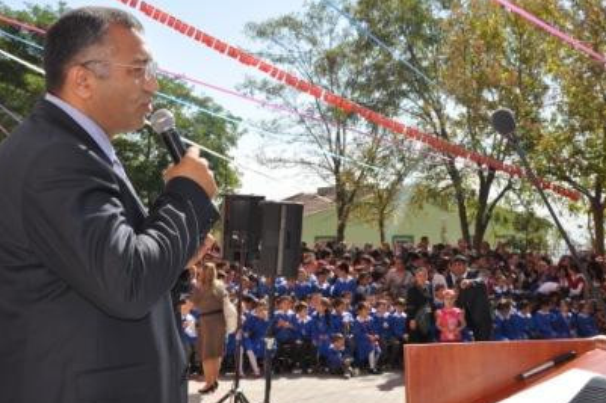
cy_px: 189
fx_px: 959
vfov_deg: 23.8
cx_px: 326
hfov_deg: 35.0
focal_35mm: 57
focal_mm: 34
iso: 200
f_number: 10
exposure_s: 1/200
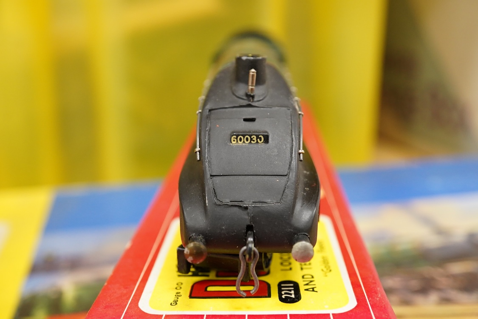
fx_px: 597
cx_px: 239
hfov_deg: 43.6
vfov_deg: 29.9
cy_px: 160
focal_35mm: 45
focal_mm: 30
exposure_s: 1/80
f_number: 9
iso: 2500
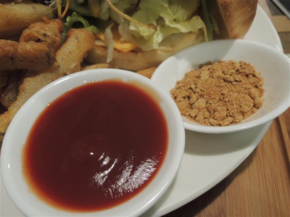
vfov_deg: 56.8
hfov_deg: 71.6
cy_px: 108
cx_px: 145
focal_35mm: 24
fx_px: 201
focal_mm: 4.3
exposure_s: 1/13
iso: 400
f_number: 2.8
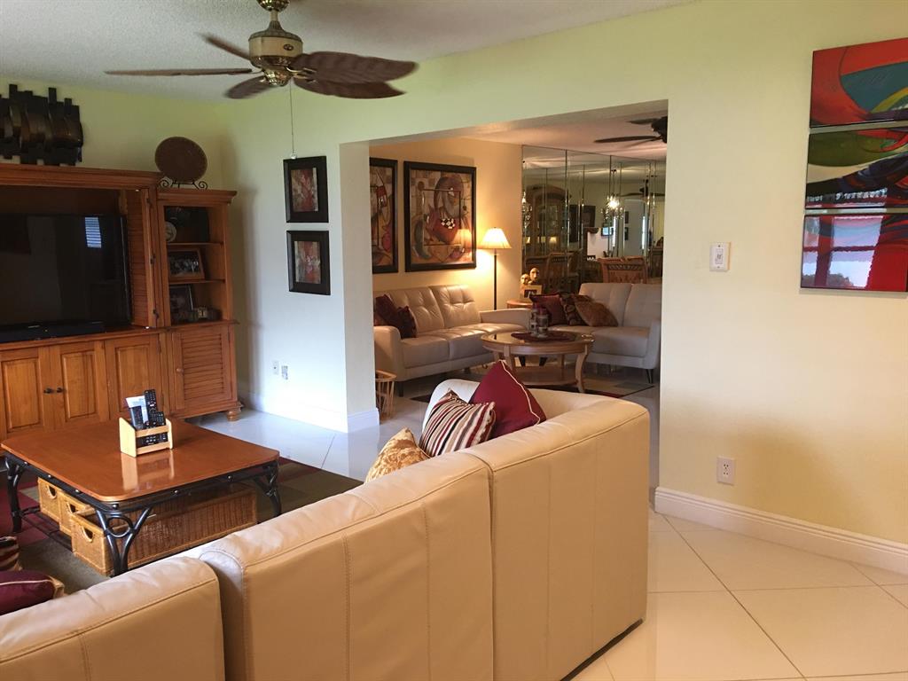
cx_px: 454
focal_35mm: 29
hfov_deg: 61.7
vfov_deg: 48.2
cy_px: 340
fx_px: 761
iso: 64
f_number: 2.2
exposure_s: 1/15
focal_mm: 4.15
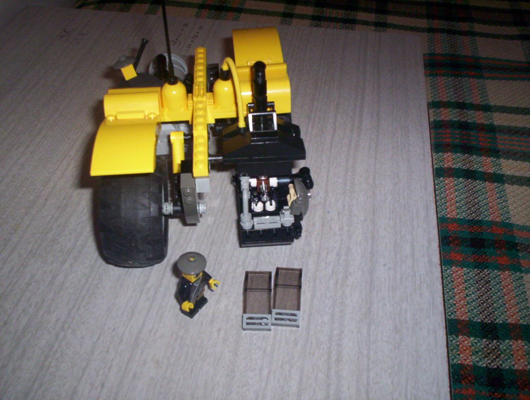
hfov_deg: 48.9
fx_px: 583
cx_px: 265
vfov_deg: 37.9
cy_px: 200
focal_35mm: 38
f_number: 4.5
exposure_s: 1/60
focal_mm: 4.99
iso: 140
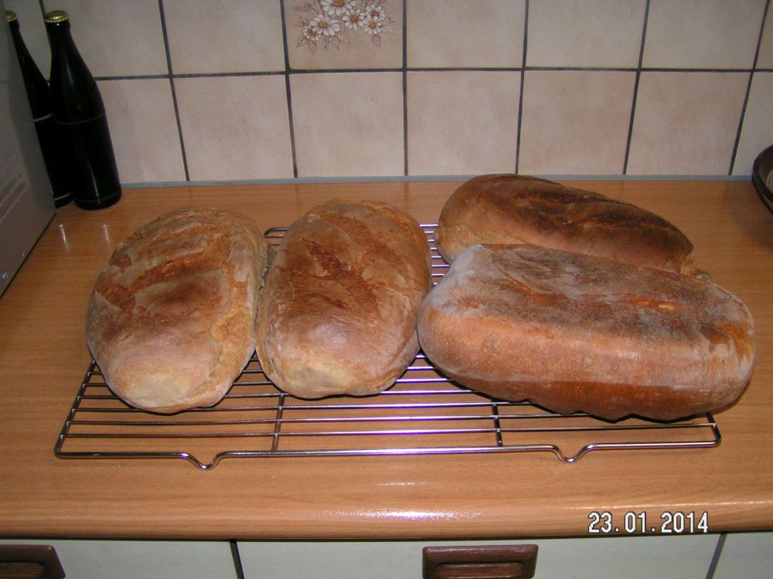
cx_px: 386
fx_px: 849
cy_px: 290
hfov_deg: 49.0
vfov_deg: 37.7
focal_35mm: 38
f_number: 2.8
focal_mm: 5.8
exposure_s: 1/40
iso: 200
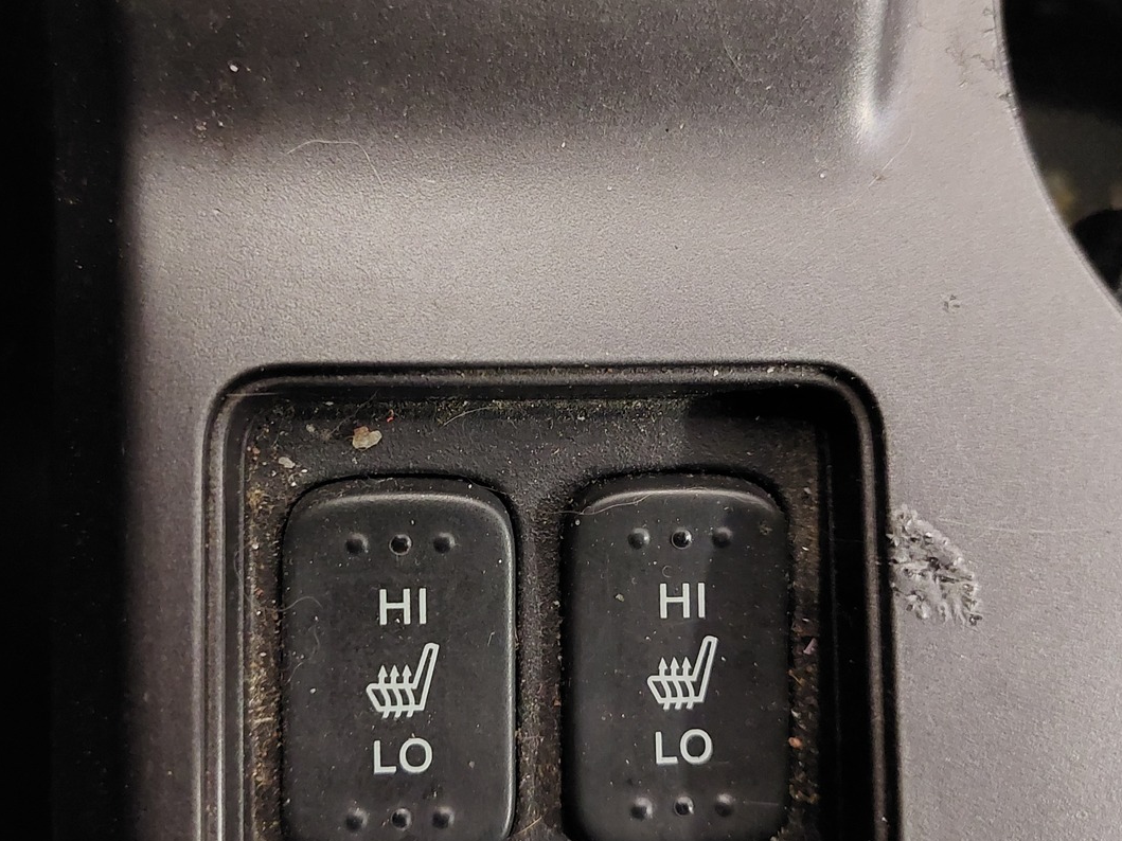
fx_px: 1102
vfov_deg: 41.8
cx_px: 522
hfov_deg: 53.9
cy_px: 453
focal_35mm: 34
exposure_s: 1/20
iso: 2000
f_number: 1.8
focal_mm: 5.23
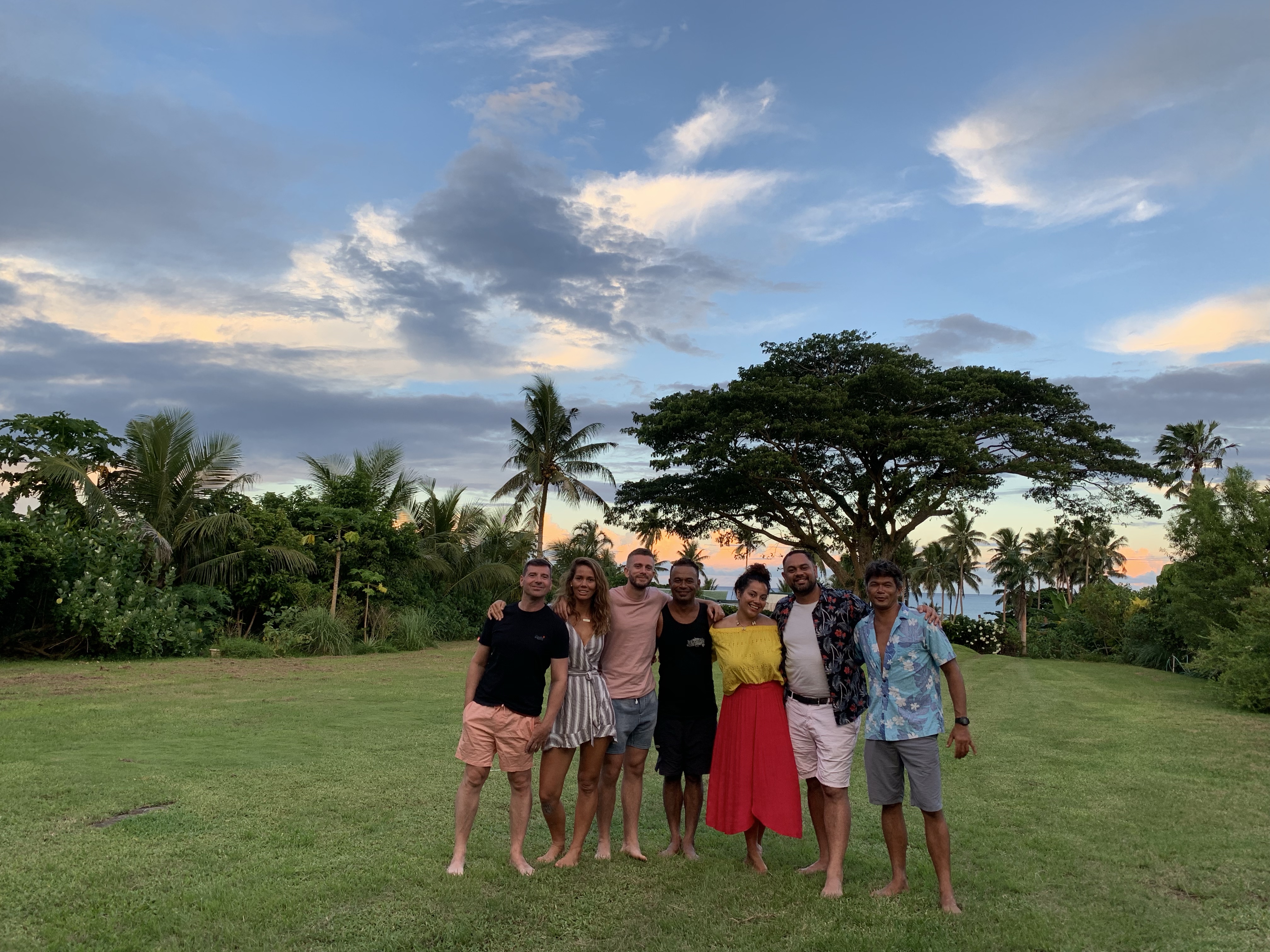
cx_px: 635
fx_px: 954
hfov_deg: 67.3
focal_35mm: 26
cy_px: 476
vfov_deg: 53.1
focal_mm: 4.25
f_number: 1.8
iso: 32
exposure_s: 1/122
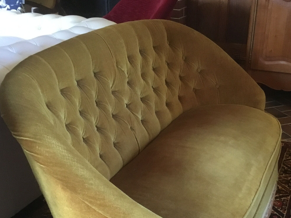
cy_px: 171
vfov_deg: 28.0
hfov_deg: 37.3
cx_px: 180
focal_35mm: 51
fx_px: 429
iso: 250
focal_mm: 3.3
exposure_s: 1/17
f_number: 2.4
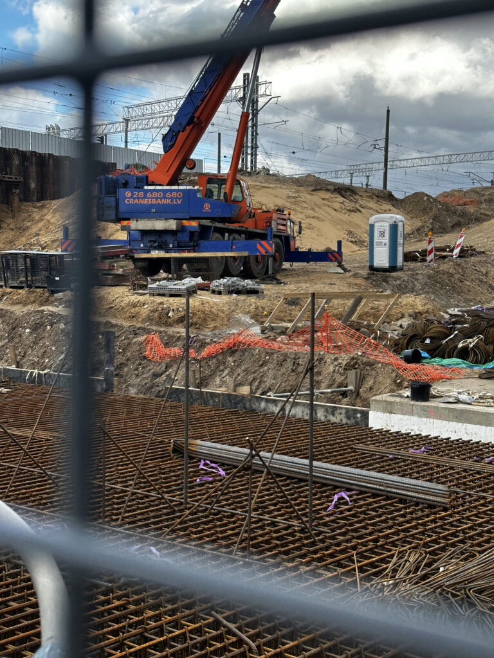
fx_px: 913
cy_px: 329
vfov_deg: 39.7
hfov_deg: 30.3
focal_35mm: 48
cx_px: 247
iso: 64
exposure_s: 1/745
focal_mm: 6.86
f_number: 1.78
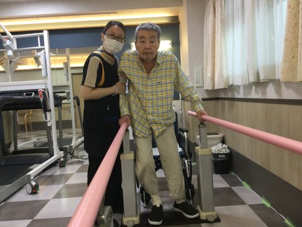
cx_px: 151
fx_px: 270
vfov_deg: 45.4
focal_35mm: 31
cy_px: 114
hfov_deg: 58.4
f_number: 2.4
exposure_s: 1/30
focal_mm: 3.3
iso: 80
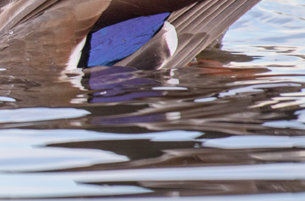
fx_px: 14204
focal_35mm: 1681
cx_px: -149
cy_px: -32
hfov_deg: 1.2
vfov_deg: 0.8
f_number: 5.6
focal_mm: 500
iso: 320
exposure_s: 1/200
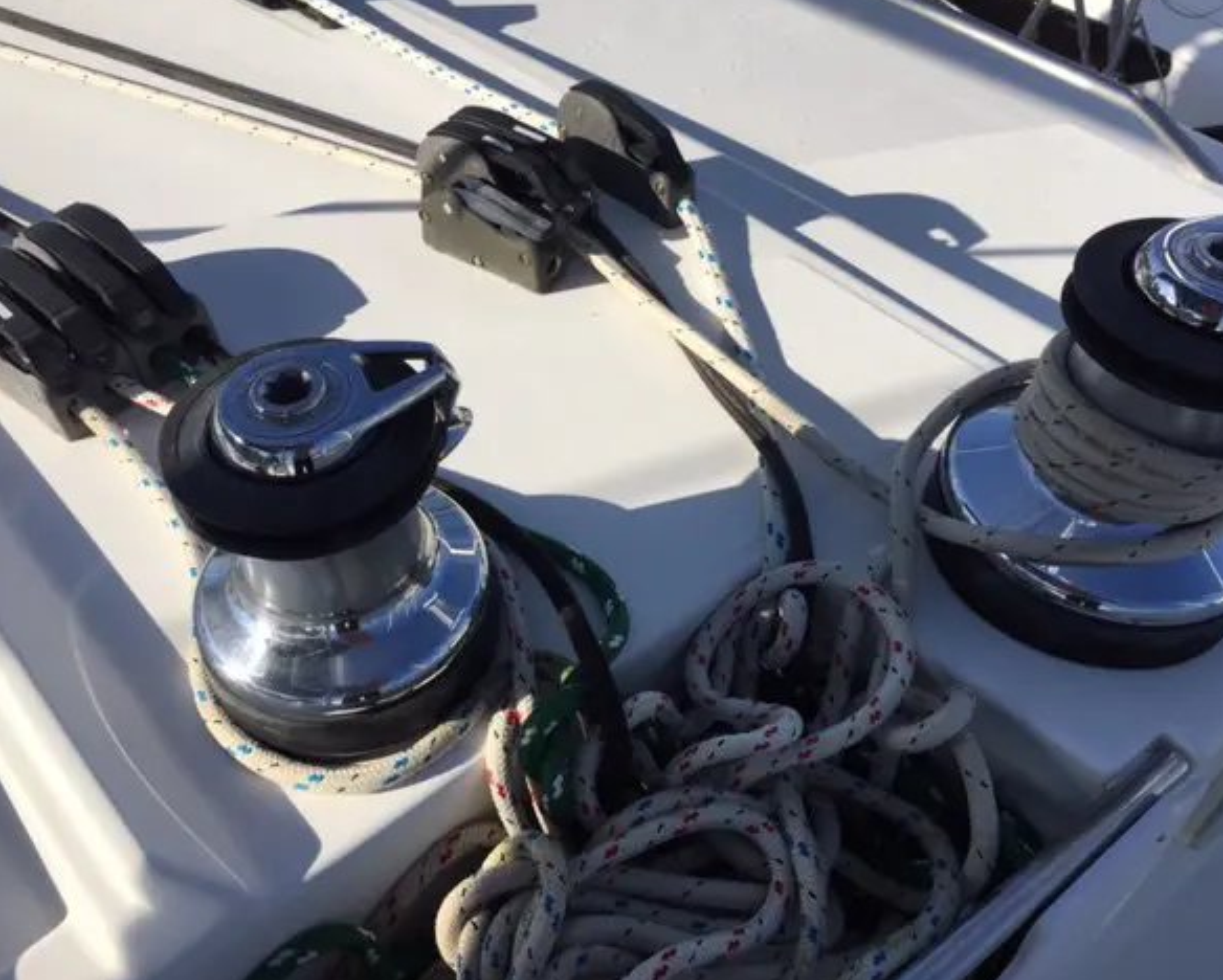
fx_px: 1123
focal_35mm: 31
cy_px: 490
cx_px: 632
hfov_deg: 57.1
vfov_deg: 47.2
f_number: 2.2
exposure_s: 1/3300
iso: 32
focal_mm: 4.15
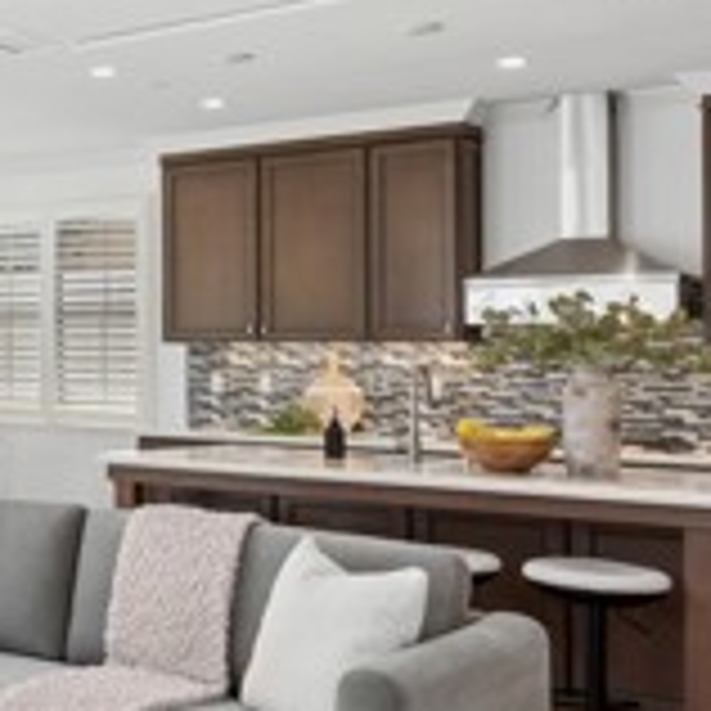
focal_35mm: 55
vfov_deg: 31.1
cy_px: 387
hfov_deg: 24.6
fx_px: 1278
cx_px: -333
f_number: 9
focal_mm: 16
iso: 200
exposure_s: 1/60
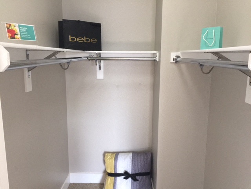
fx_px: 210
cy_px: 94
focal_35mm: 29
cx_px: 126
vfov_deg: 48.2
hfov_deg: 61.7
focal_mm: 4.15
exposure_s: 1/30
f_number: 2.2
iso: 50
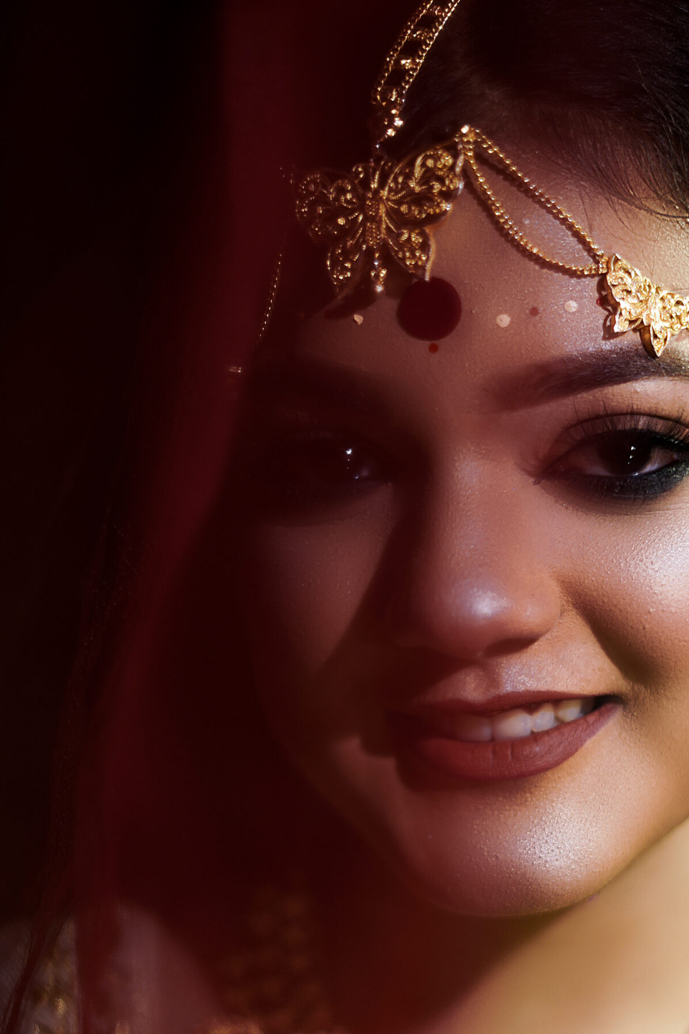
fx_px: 2038
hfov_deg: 19.1
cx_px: 463
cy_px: 684
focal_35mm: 71
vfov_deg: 28.3
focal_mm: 50
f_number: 1.8
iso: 200
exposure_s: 1/60
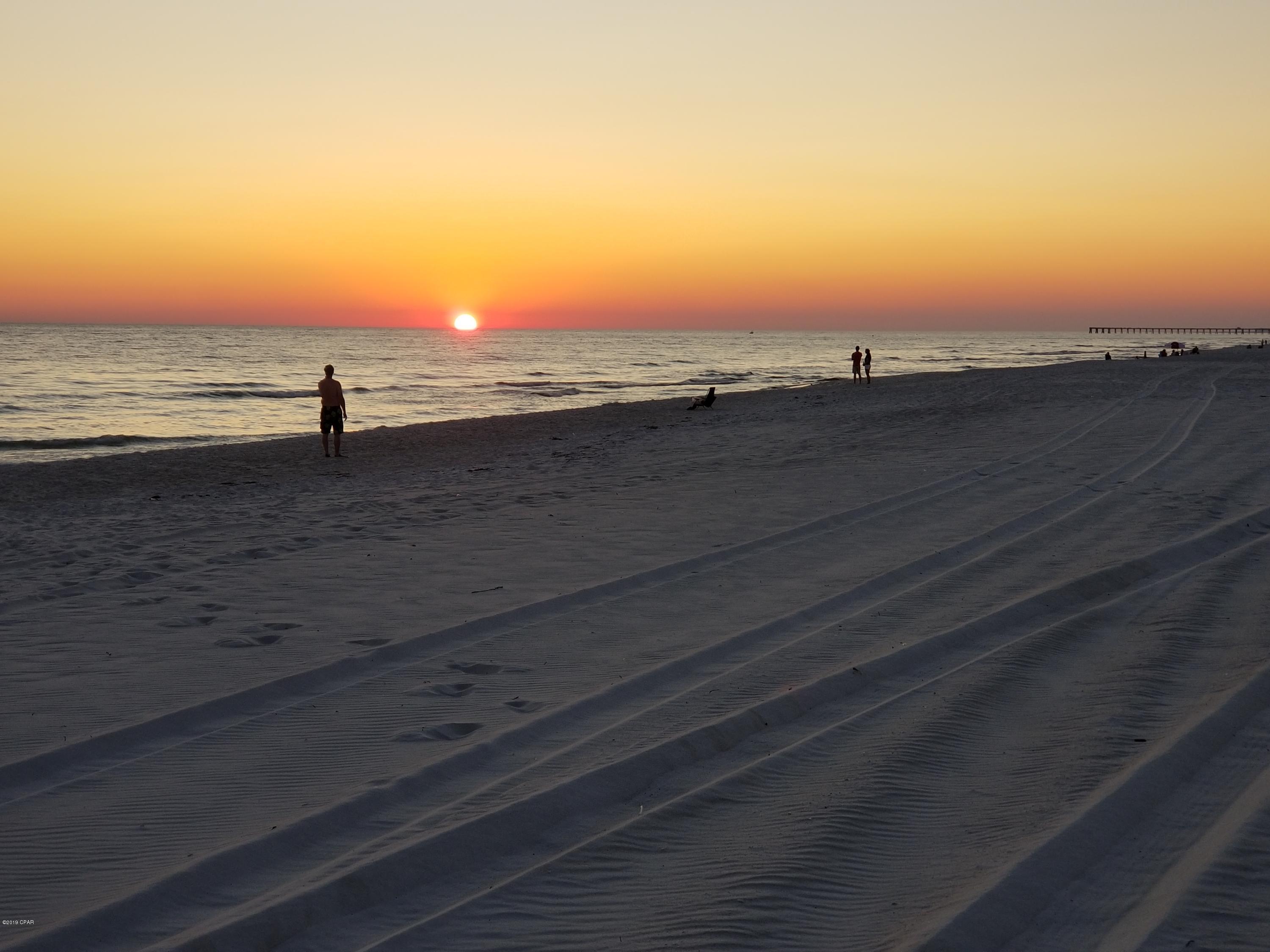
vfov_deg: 28.0
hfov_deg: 36.8
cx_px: 635
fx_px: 1908
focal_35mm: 52
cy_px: 476
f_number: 2.4
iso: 25
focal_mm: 6
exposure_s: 1/227
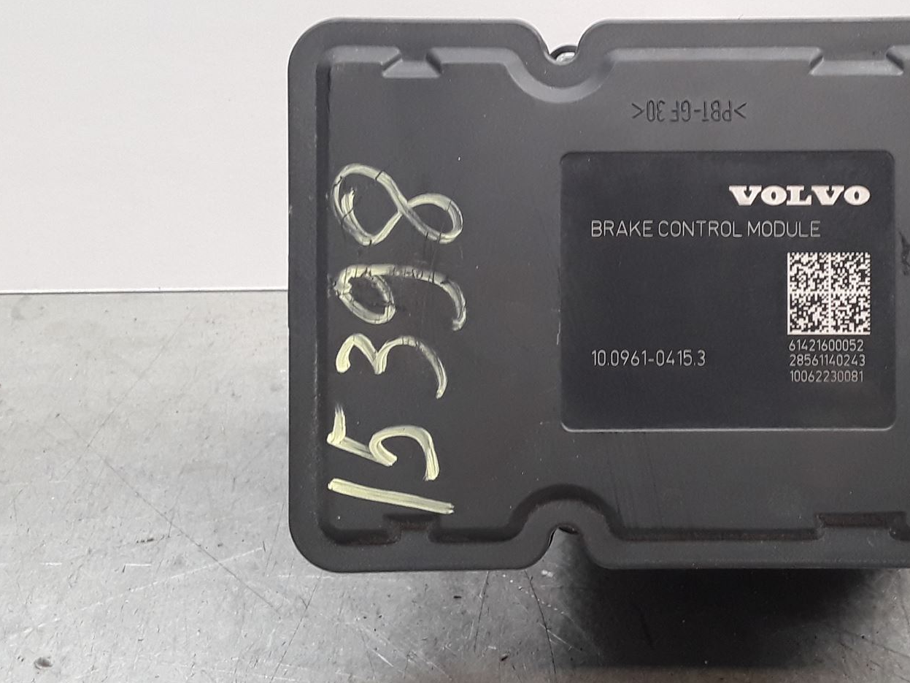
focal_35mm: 46
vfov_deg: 31.4
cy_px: 265
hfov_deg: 40.6
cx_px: 627
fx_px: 1209
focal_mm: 2.91
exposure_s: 1/50
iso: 64
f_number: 1.9
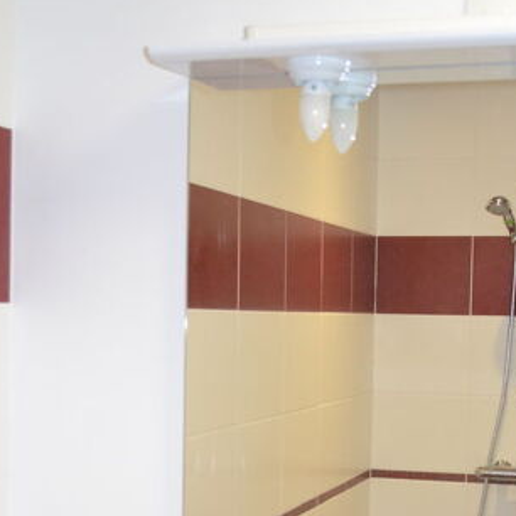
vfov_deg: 21.9
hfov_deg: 22.1
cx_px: 352
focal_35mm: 78
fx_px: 1315
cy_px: 423
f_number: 4.2
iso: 1400
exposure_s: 1/60
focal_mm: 26
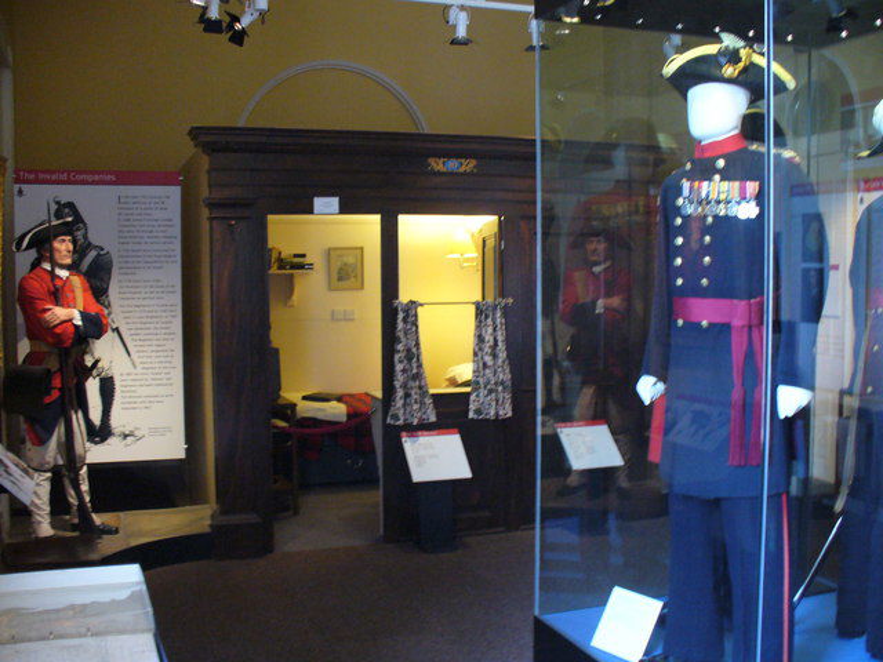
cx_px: 442
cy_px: 331
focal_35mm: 37
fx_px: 944
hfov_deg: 50.1
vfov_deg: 38.7
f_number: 2.8
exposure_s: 1/8
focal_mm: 6.1
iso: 200
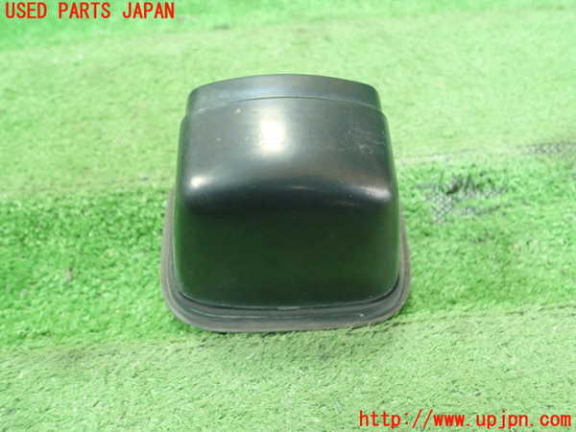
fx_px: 499
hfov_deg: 60.0
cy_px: 216
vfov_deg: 46.8
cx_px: 288
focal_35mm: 30
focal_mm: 5.5
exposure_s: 1/125
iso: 800
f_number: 2.3
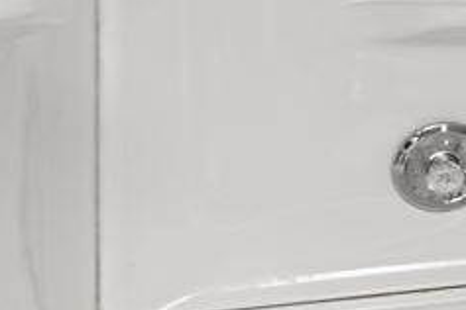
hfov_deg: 15.5
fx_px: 1048
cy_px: 68
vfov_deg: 16.7
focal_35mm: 81
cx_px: 1079
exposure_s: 1/60
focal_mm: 10
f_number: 10
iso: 250
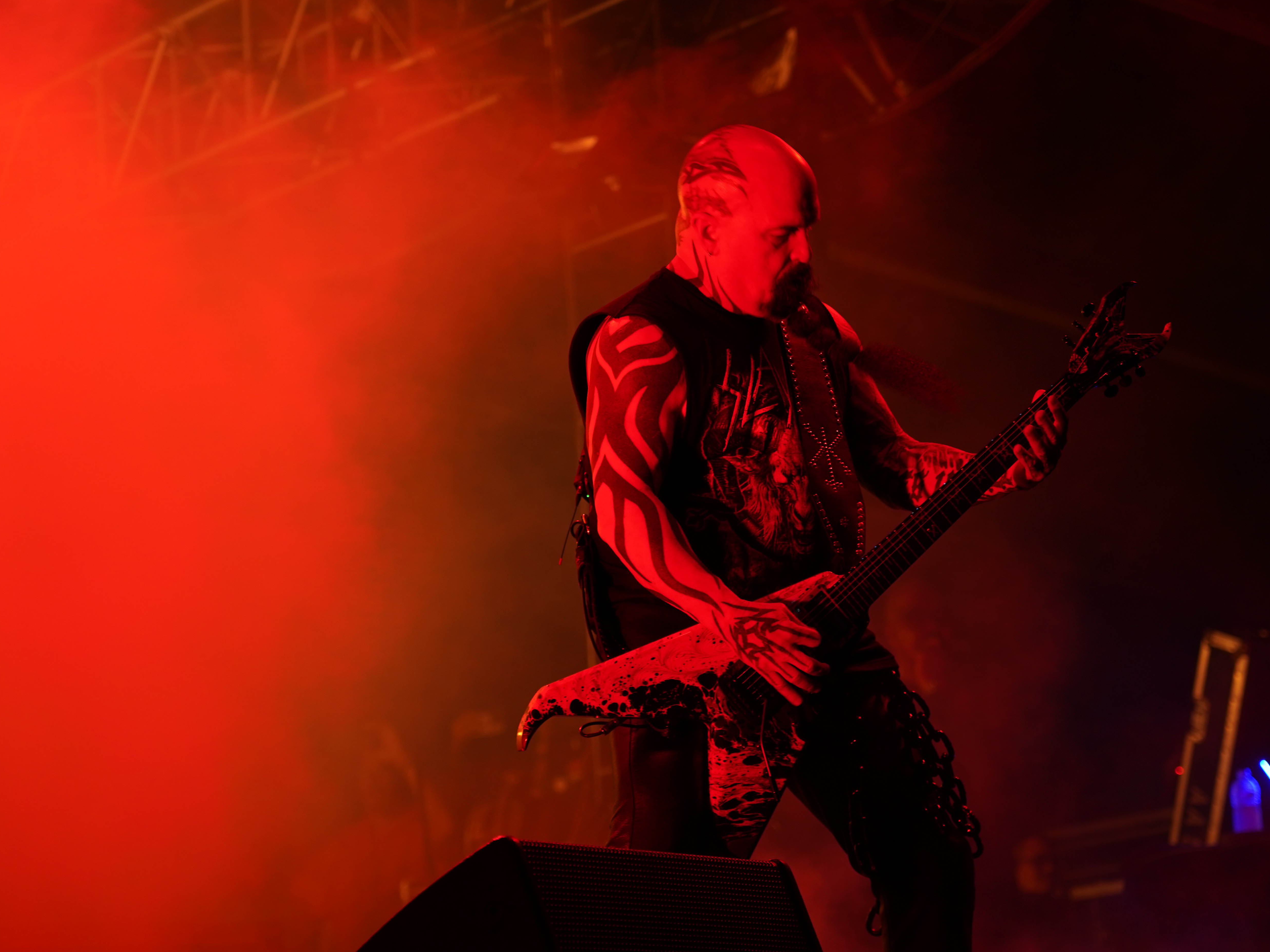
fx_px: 4476
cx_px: 645
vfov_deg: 12.1
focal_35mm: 122
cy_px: 496
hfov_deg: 16.1
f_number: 4
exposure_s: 1/125
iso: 800
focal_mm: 105
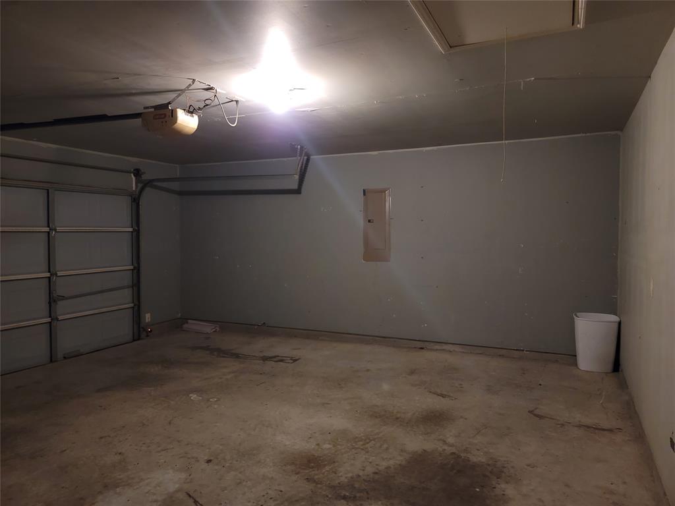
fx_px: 487
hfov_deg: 69.4
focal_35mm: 25
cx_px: 338
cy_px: 253
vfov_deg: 54.9
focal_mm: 7
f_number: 1.8
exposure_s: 1/24
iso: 800
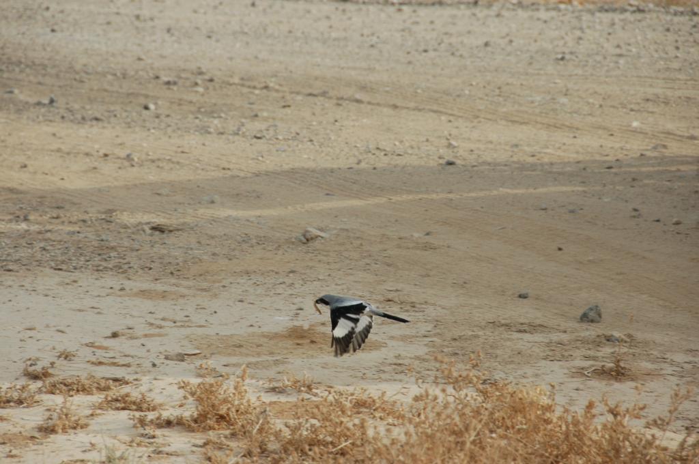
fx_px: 5818
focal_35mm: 300
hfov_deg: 6.9
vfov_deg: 4.6
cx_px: 350
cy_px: 232
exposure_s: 1/1000
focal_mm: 200
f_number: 8
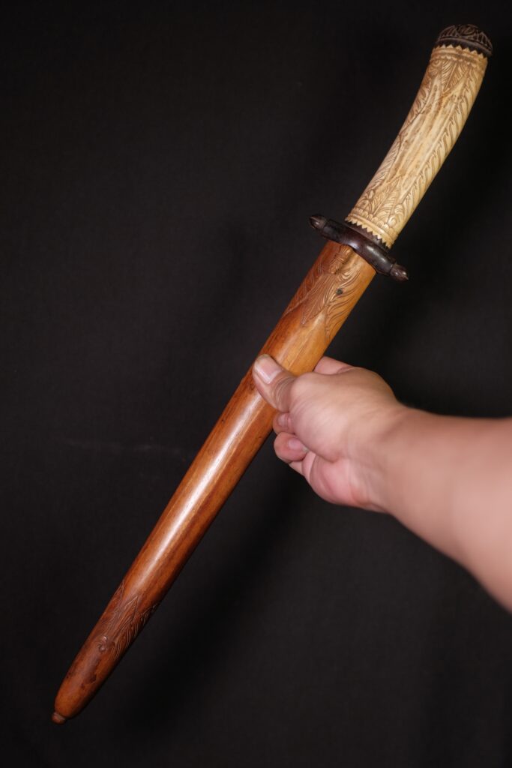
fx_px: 960
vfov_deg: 43.6
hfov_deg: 29.9
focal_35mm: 45
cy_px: 384
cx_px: 256
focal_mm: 30
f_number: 2.5
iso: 250
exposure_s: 1/250
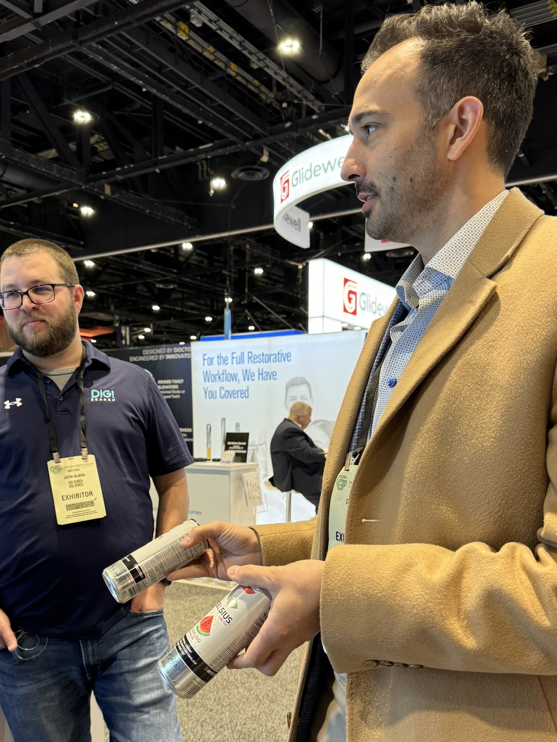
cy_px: 461
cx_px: 249
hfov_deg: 44.1
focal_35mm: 32
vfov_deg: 56.2
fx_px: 687
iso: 200
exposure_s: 1/83
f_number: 1.78
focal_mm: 6.76
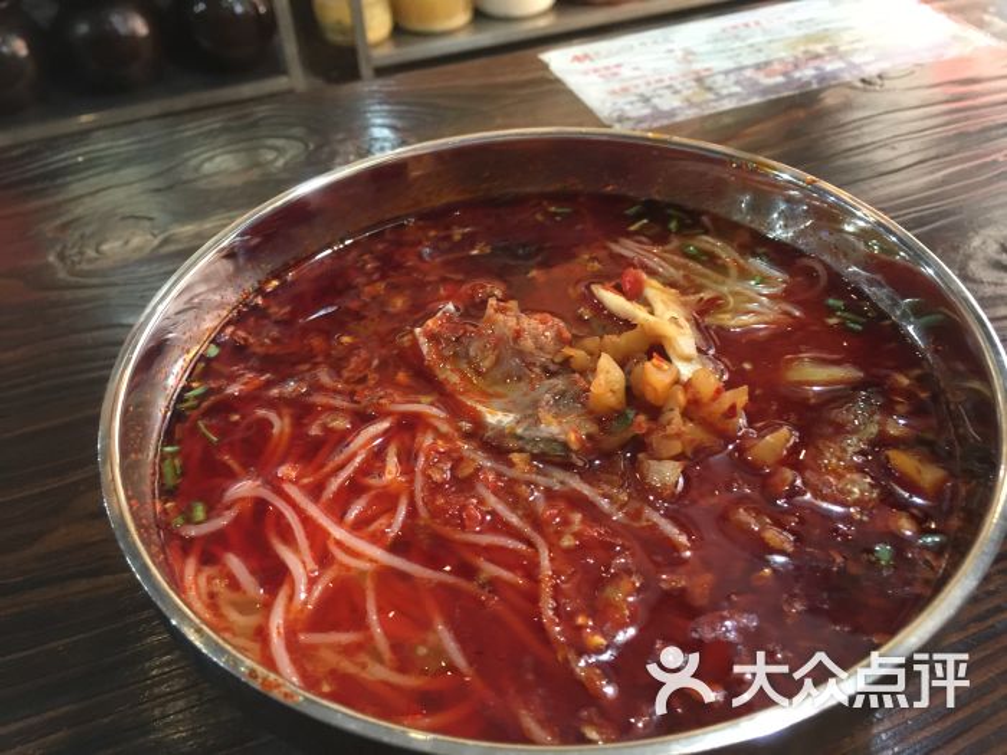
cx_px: 504
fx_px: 844
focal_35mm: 29
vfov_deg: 48.2
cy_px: 378
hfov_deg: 61.7
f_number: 2.2
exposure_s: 1/8
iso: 125
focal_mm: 4.15
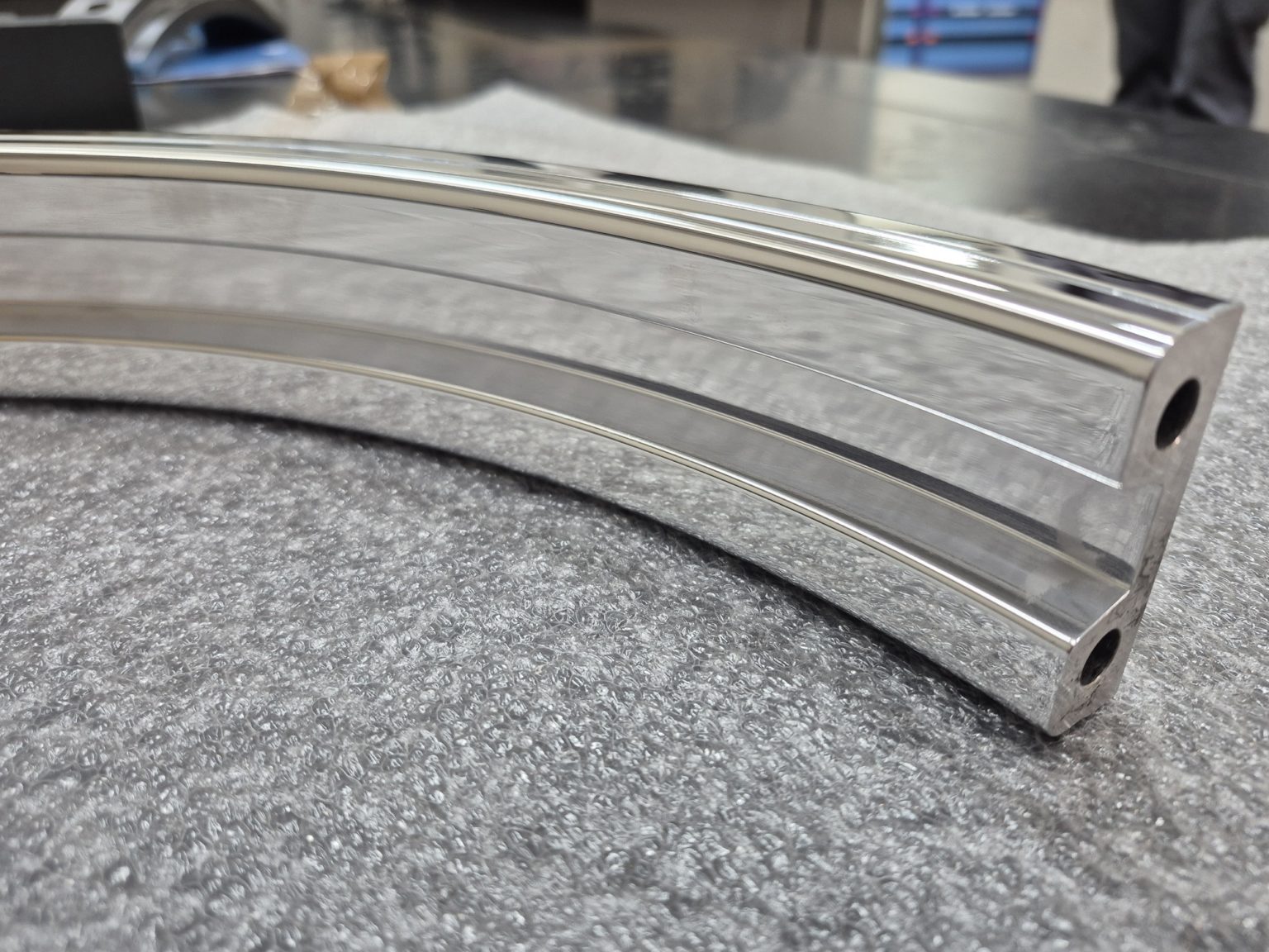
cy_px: 476
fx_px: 843
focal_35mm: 23
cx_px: 634
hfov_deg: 73.9
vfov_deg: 58.9
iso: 125
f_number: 1.8
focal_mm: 5.4
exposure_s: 1/100
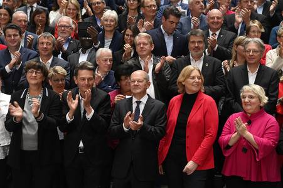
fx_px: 550
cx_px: 142
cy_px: 94
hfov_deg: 28.9
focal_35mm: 70
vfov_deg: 19.4
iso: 5000
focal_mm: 70
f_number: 4.5
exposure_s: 1/160
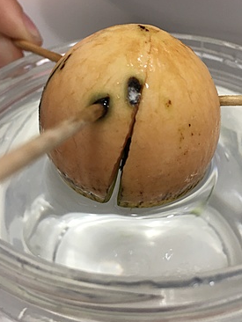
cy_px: 150
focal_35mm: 38
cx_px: 128
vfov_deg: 48.9
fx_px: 354
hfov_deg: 37.8
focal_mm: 4.15
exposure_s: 1/30
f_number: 2.2
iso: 64
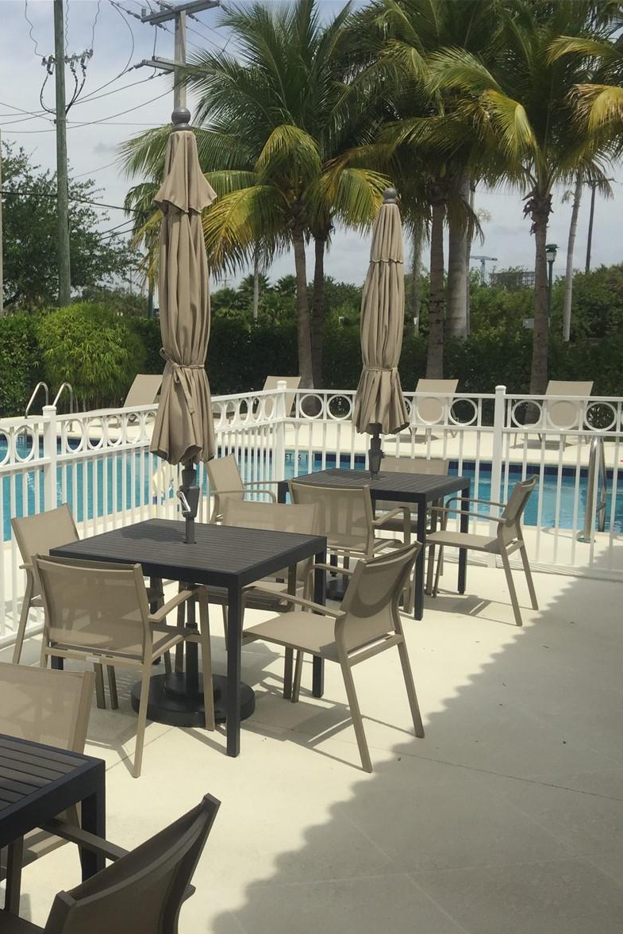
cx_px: 20
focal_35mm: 41
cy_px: 475
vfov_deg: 47.4
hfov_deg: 30.6
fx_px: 1064
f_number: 2.2
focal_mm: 4.15
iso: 32
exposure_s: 1/1412
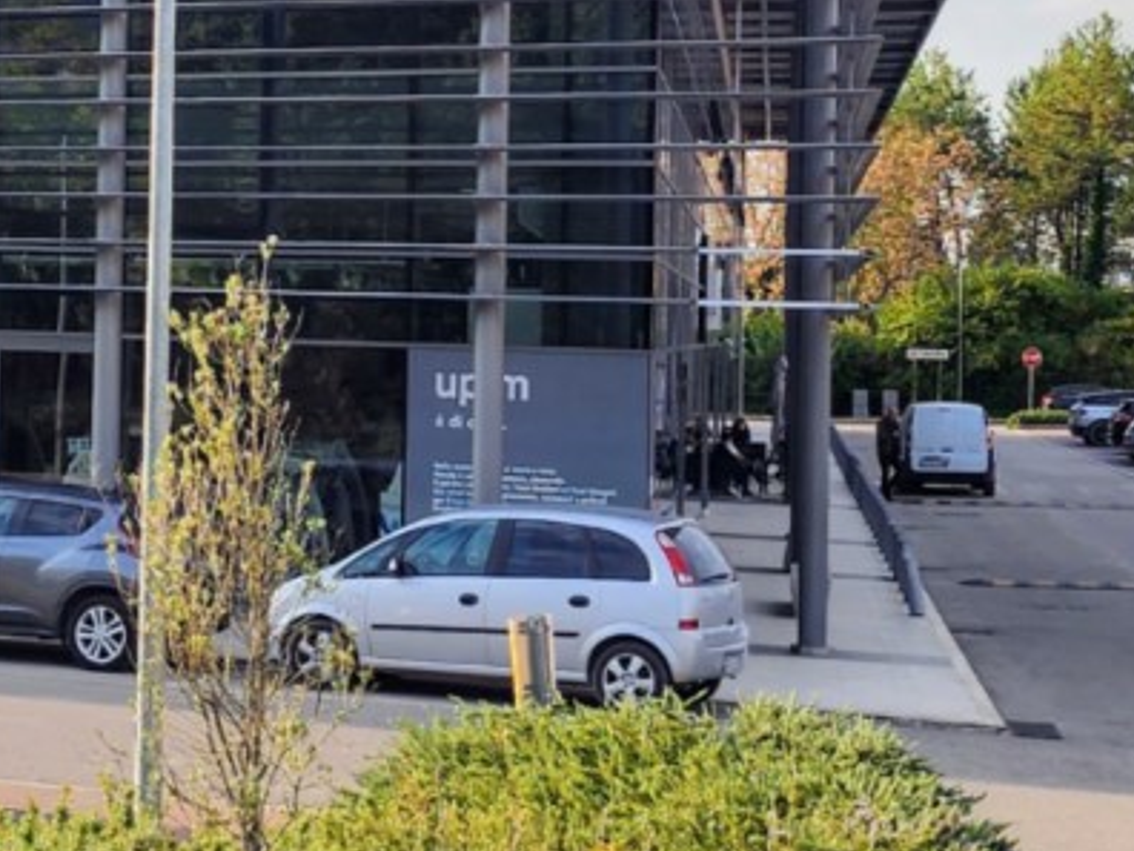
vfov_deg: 15.8
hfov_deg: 20.6
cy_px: 201
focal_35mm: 93
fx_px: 3047
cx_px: 103
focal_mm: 6.4
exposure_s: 1/807
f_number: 1.8
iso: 12
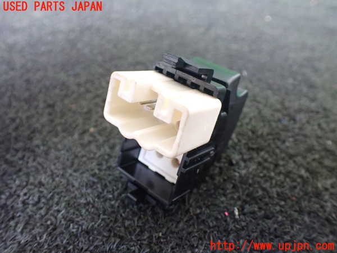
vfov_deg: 46.8
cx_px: 168
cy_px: 126
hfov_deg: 60.0
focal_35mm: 30
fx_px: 292
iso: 800
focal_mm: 5.4
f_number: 2.3
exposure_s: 1/50
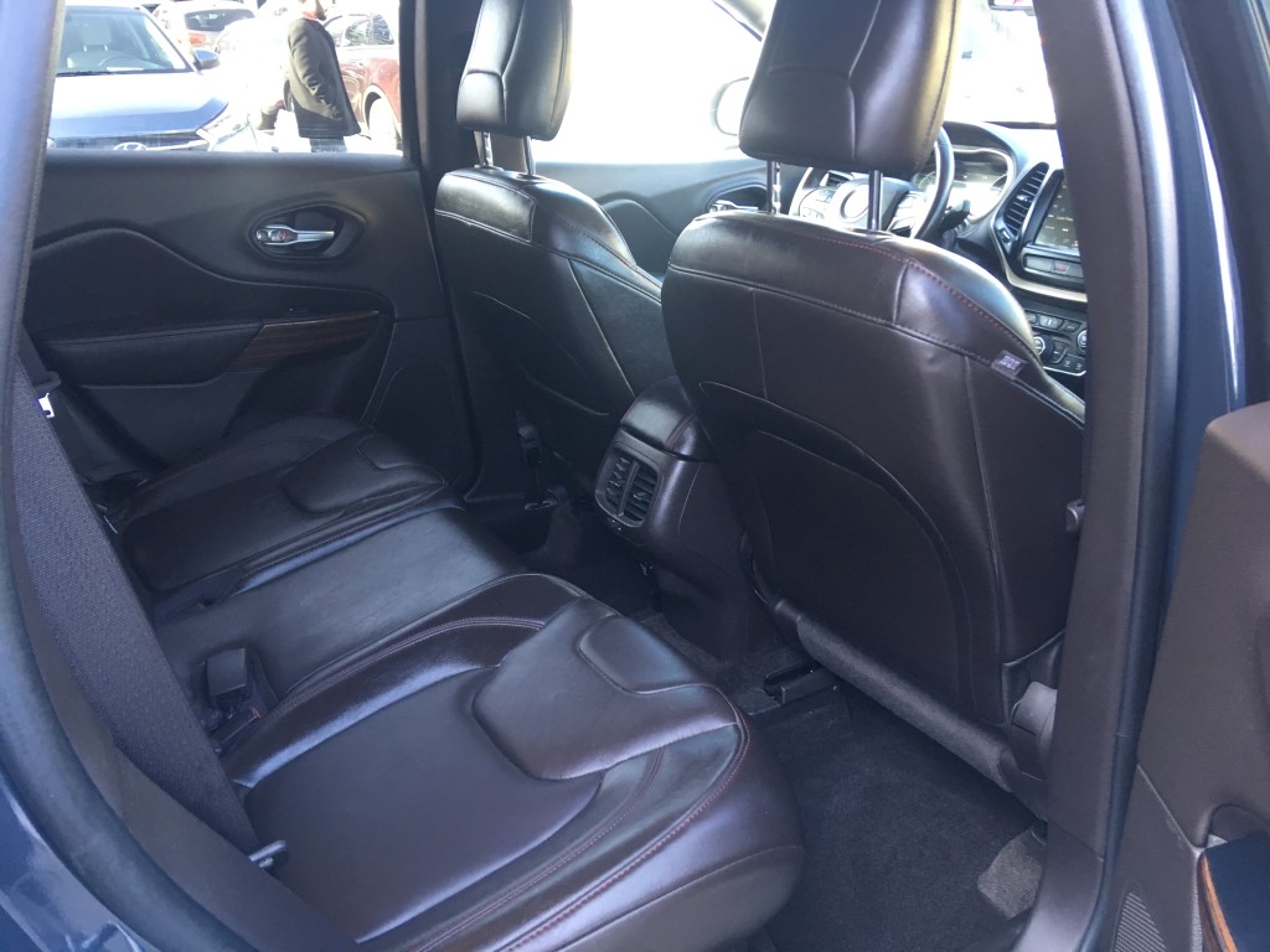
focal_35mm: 29
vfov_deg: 48.2
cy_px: 476
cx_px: 635
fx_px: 1064
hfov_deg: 61.7
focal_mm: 4.15
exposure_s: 1/30
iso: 80
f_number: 2.2
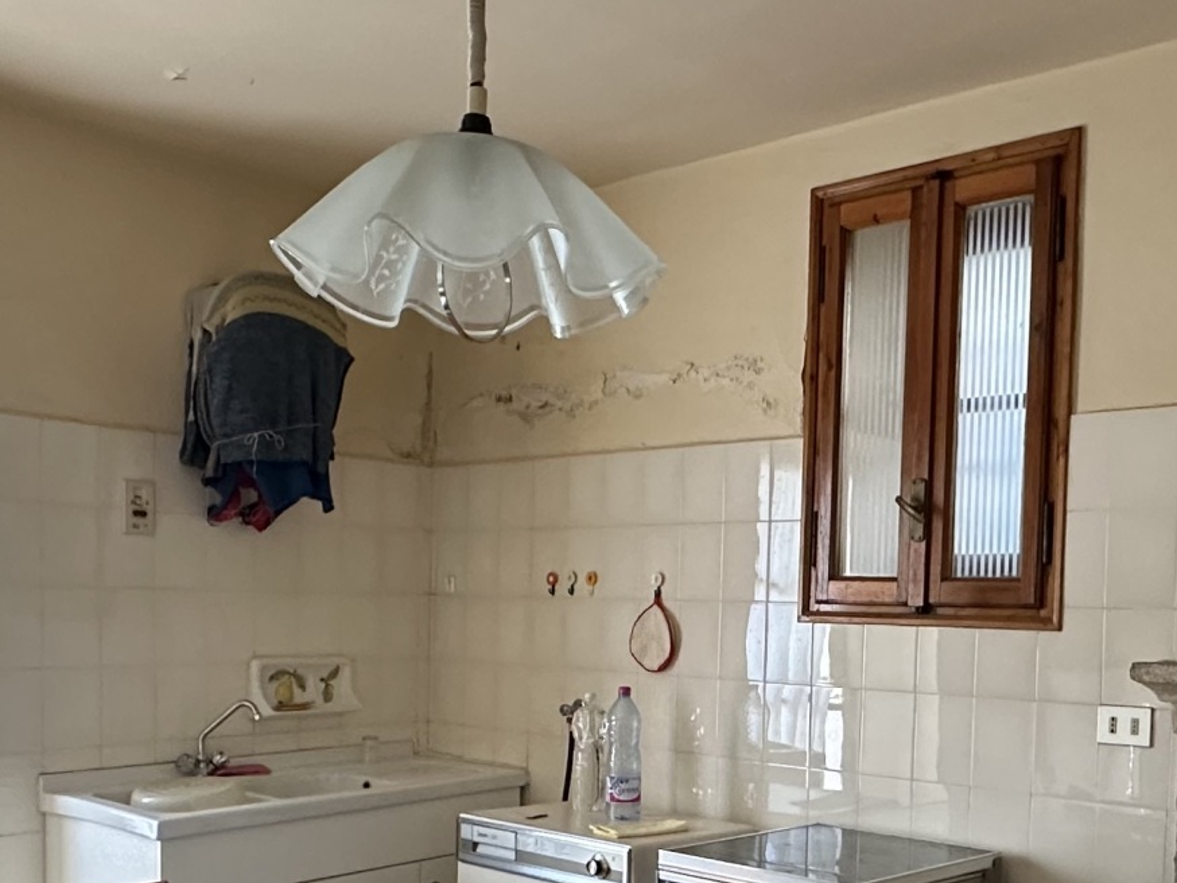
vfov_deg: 34.3
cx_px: 711
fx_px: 1394
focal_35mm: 41
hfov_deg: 45.5
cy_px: 678
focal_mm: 2.22
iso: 320
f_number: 2.2
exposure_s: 1/60
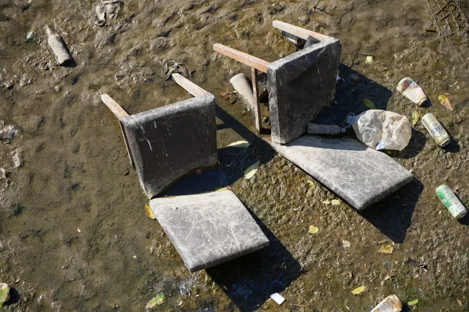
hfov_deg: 28.9
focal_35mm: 70
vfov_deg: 19.4
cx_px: 234
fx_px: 912
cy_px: 156
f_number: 4.5
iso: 100
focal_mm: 70
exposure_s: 1/500
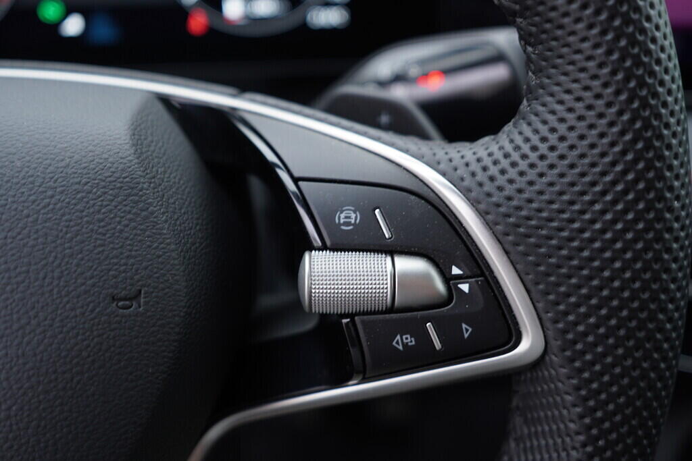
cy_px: 230
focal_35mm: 36
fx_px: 692
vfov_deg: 36.9
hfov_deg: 53.1
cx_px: 346
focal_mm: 24
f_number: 2.8
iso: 160
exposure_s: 1/40
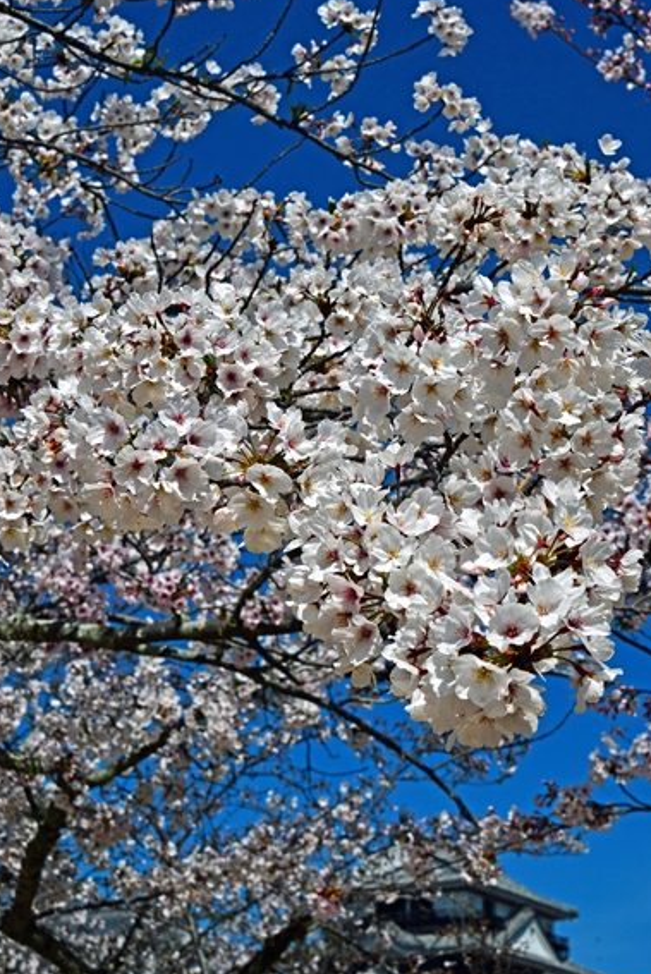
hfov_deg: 17.3
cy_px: 414
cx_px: 447
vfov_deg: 25.6
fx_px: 2139
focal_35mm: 79
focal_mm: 56
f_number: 16
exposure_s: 1/1000
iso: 400
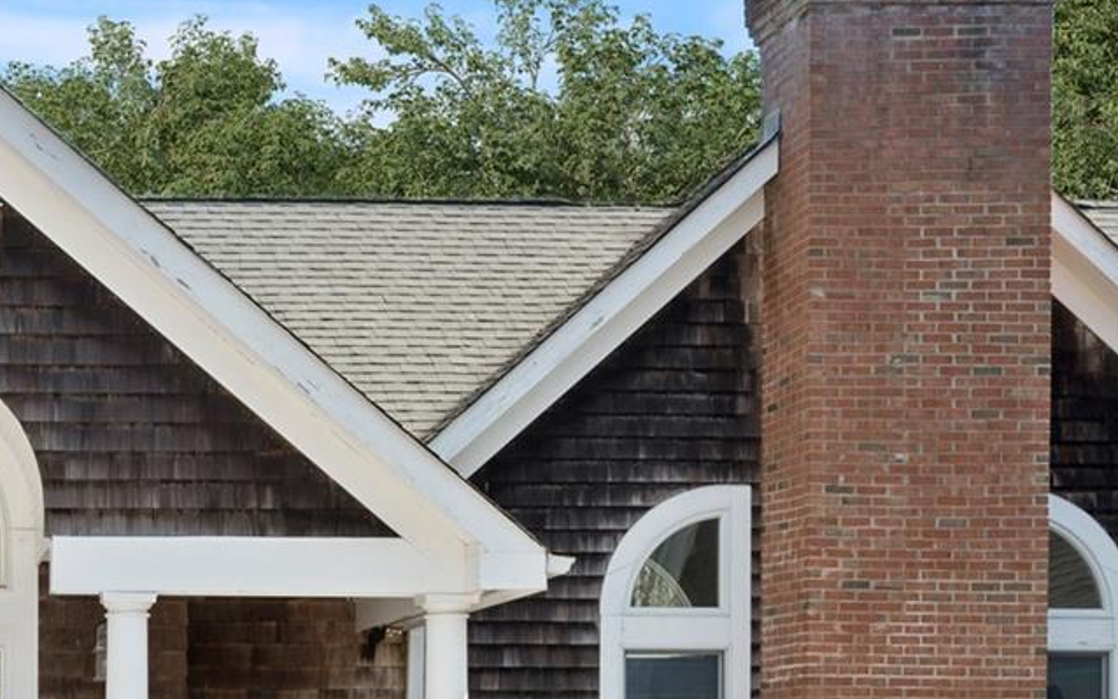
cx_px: -47
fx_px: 2194
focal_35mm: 72
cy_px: 791
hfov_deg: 26.7
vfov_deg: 17.4
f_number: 8
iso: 100
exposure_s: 1/80
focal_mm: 22
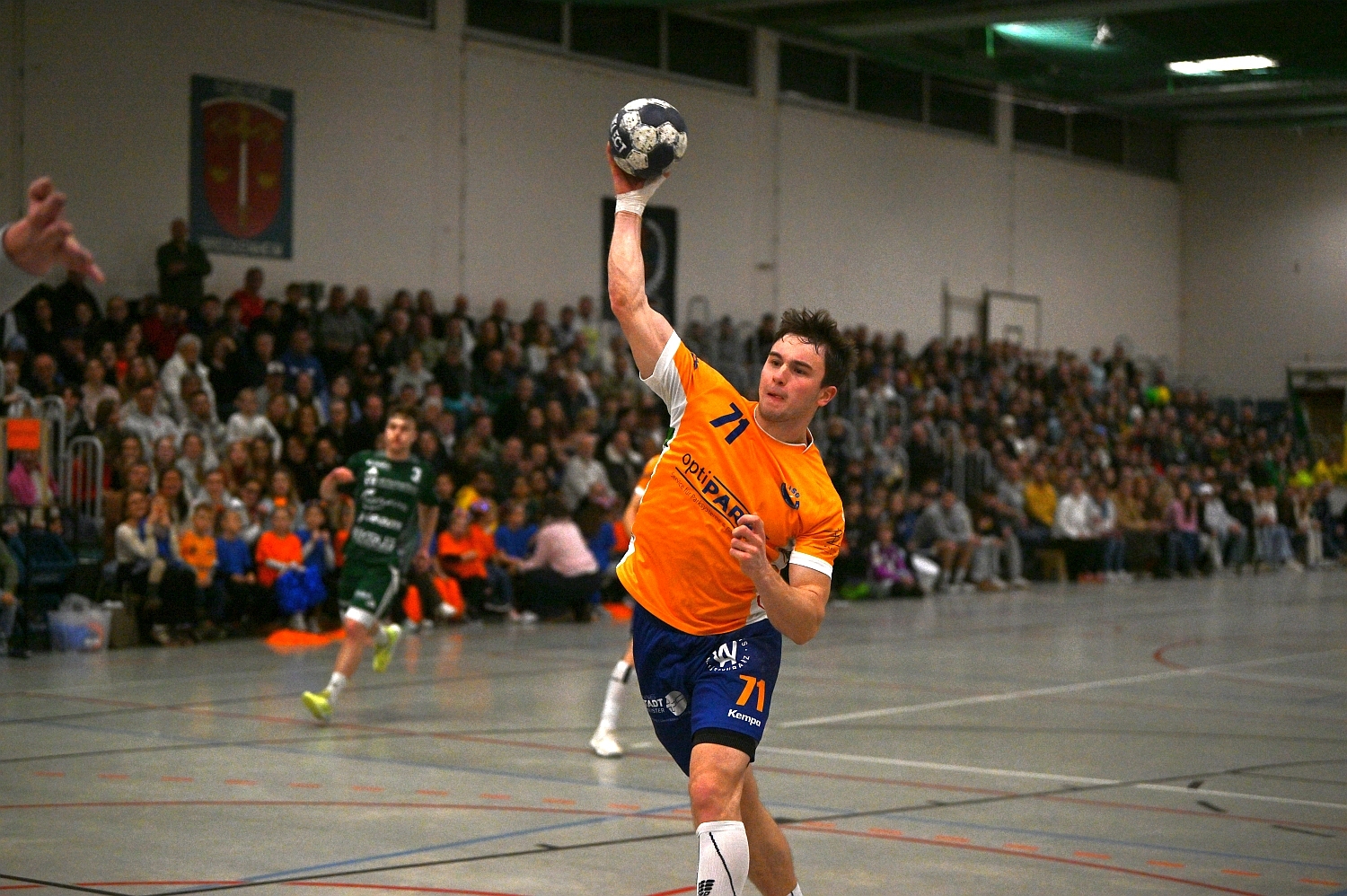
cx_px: 674
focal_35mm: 70
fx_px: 2617
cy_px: 448
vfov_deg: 19.4
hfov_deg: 28.9
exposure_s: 1/2000
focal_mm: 70
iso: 1600
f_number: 2.8
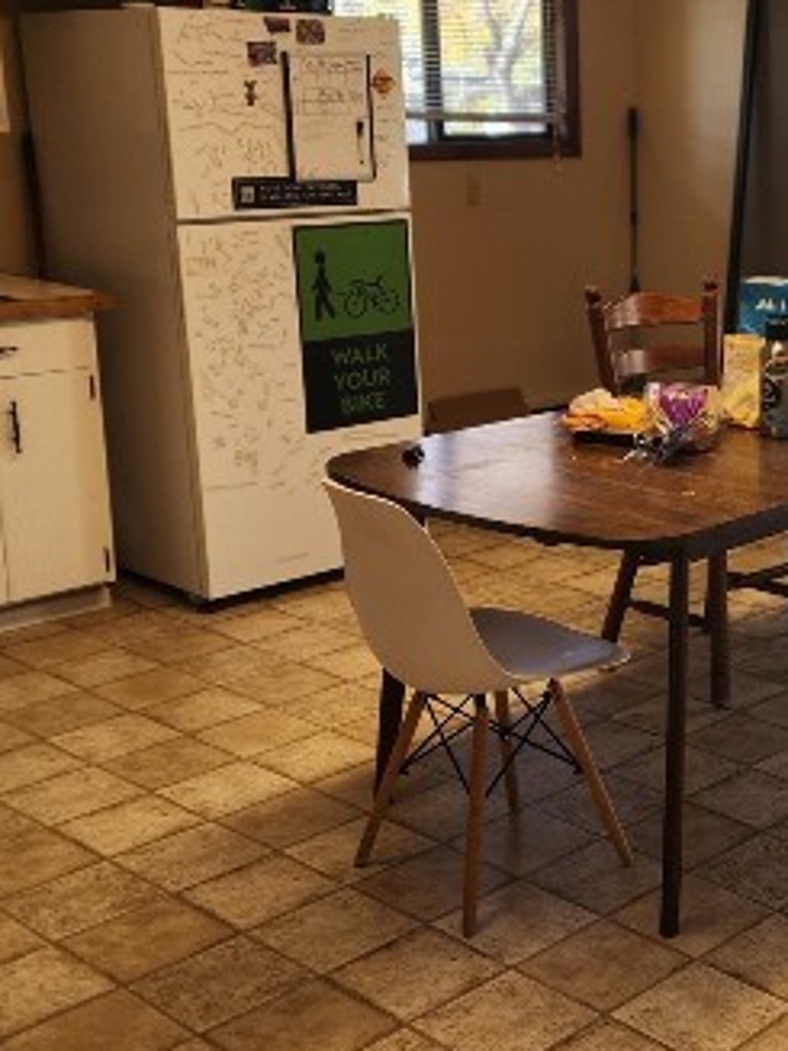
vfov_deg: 35.5
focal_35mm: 54
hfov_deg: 25.6
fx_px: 1640
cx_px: 798
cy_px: 495
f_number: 1.8
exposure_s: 1/120
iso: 80
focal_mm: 6.4
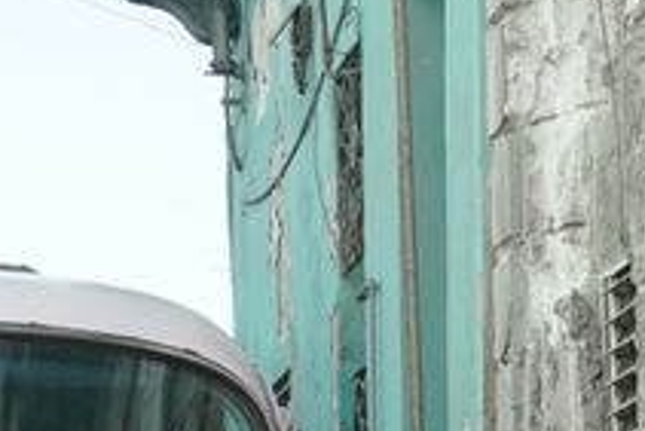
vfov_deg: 6.8
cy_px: 663
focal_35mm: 199
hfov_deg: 10.1
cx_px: -200
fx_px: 3568
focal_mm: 35
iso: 640
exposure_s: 1/125
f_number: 14
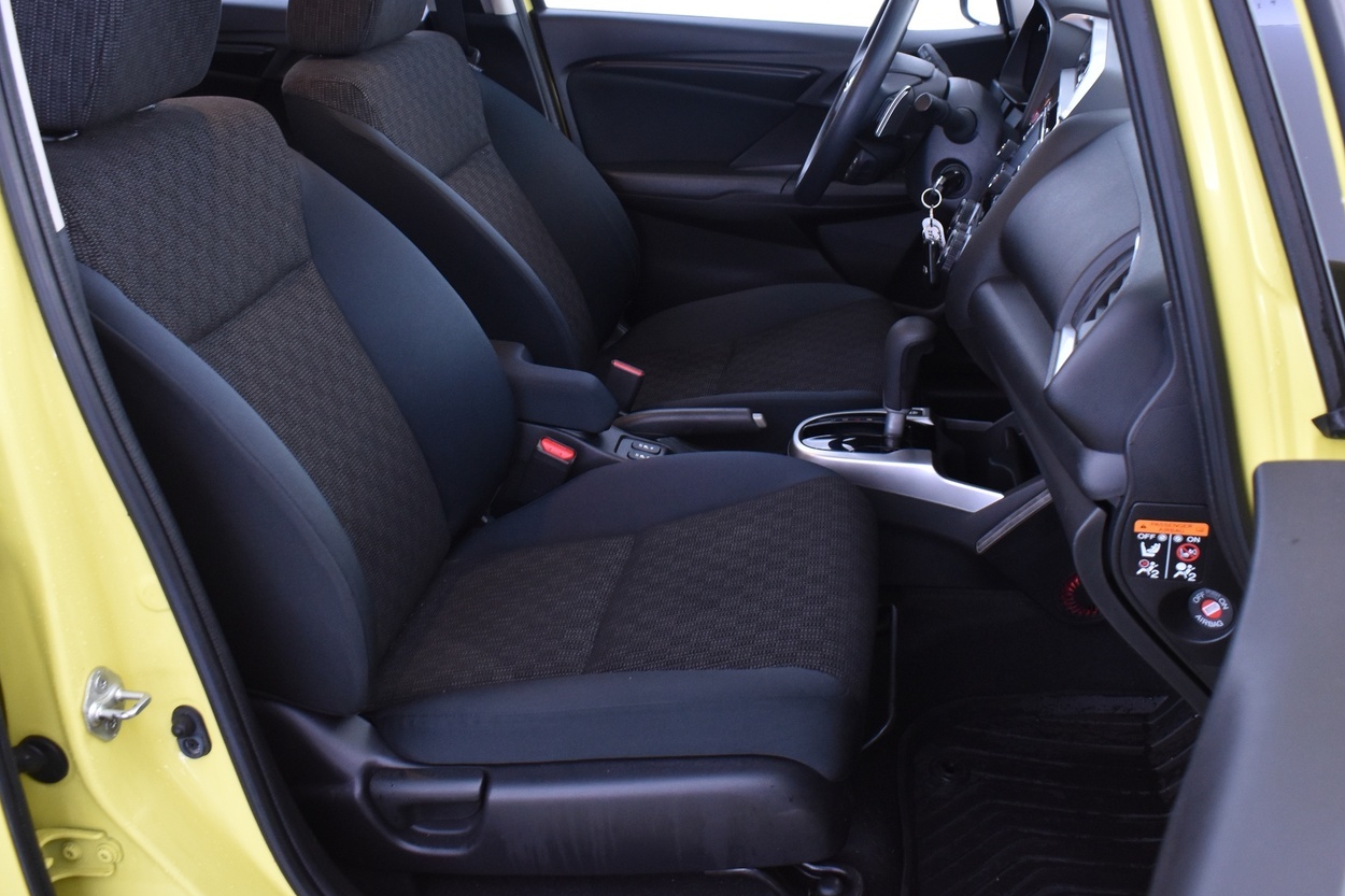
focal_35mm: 35
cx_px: 691
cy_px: 353
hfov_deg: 54.4
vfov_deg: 37.7
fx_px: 1307
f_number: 5.6
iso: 1250
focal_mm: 18
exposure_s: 1/8
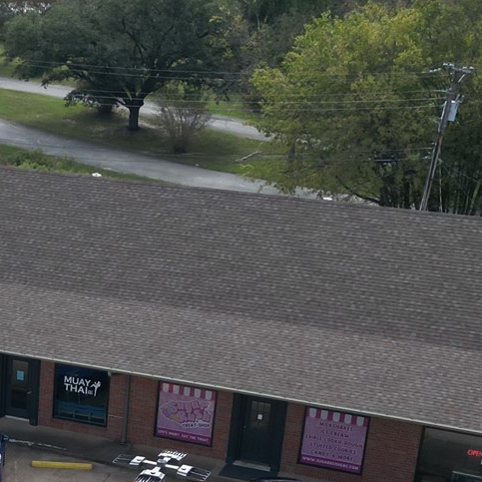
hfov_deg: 18.3
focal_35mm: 90
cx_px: -90
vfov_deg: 18.7
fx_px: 1418
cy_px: 496
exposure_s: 1/3000
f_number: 1.7
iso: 200
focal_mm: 6.72
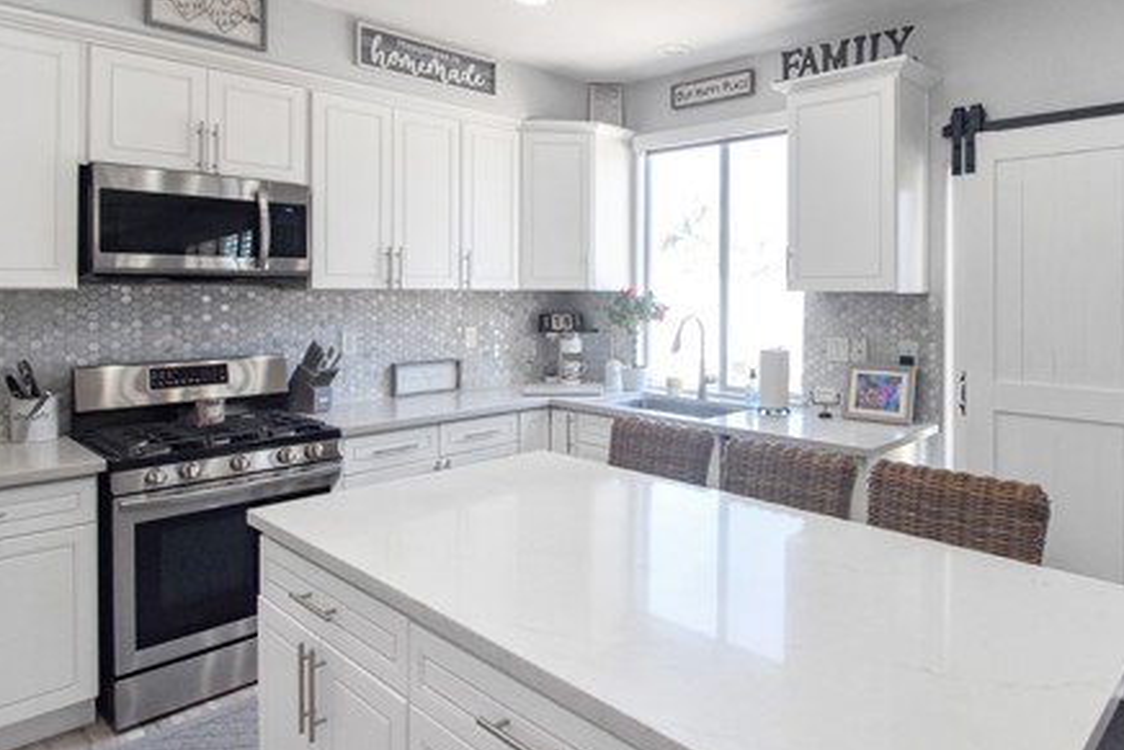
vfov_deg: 56.8
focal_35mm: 22
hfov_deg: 77.6
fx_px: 687
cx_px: 678
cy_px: 298
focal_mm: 10
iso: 800
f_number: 7.1
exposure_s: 1/200
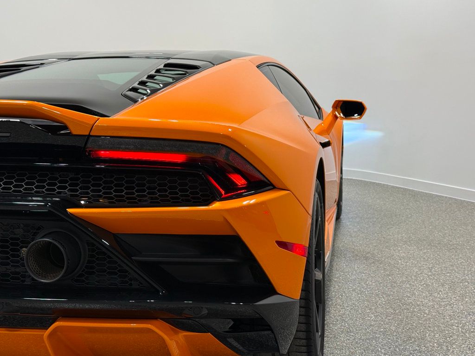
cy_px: 178
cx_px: 238
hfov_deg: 39.7
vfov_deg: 30.3
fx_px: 659
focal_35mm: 48
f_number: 1.78
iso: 64
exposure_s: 1/236
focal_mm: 6.76
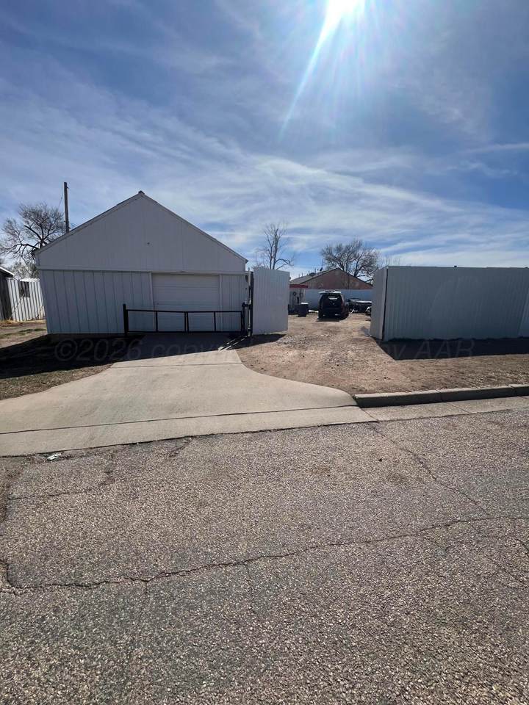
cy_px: 352
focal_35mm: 13
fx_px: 265
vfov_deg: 106.2
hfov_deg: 89.9
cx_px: 264
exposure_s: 1/2874
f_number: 1.8
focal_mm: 1.57
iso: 32
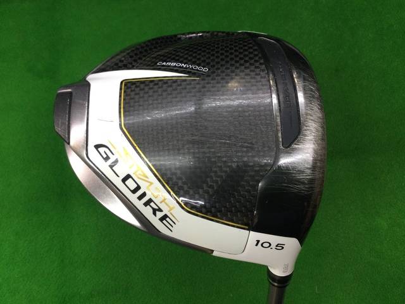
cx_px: 202
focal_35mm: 31
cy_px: 152
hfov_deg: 58.4
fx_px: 363
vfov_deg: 45.4
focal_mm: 3.3
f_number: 2.4
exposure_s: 1/30
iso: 64
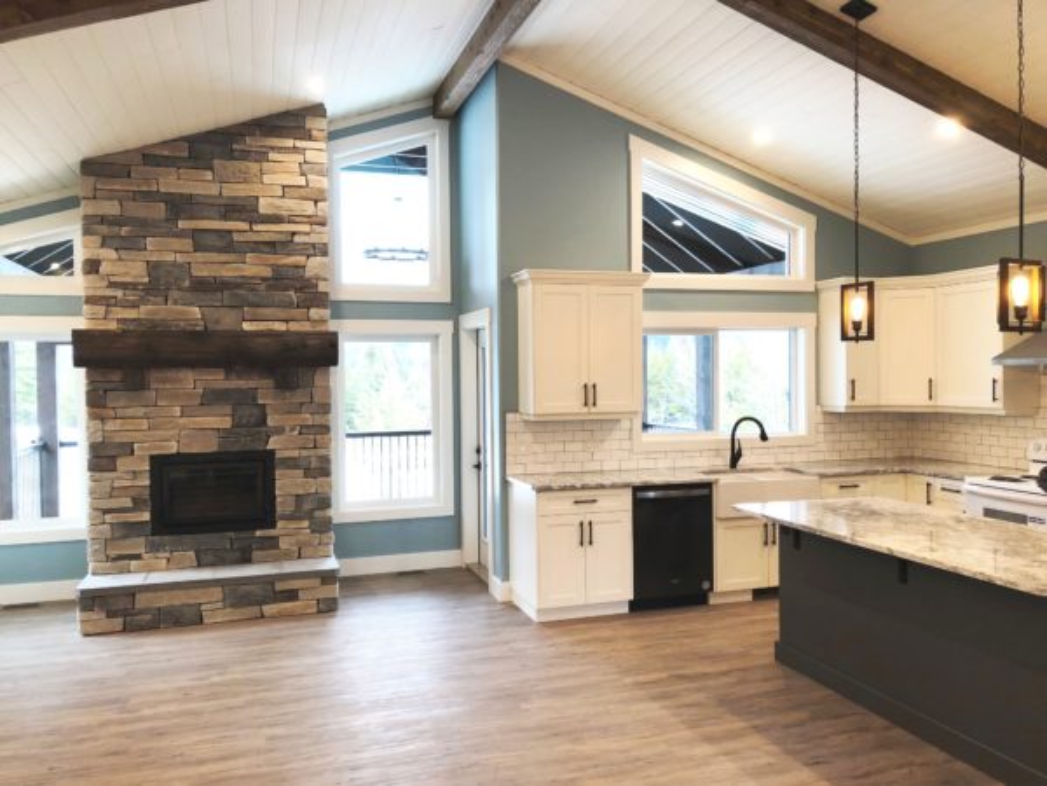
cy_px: 393
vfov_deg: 49.7
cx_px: 524
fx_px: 847
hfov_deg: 63.4
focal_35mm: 28
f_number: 1.8
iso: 40
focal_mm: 3.99
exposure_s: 1/17
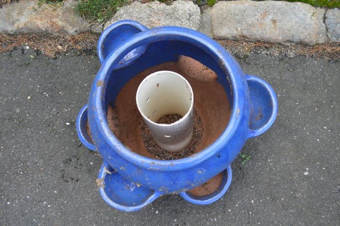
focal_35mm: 42
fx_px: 396
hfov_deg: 46.4
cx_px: 170
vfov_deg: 31.8
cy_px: 113
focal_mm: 28
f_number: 5.6
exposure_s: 1/125
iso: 200
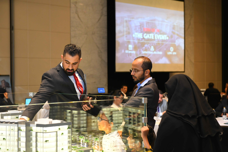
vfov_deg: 19.5
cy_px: 76
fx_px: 443
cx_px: 114
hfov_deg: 28.8
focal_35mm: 70
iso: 2500
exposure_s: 1/50
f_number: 4
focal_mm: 70
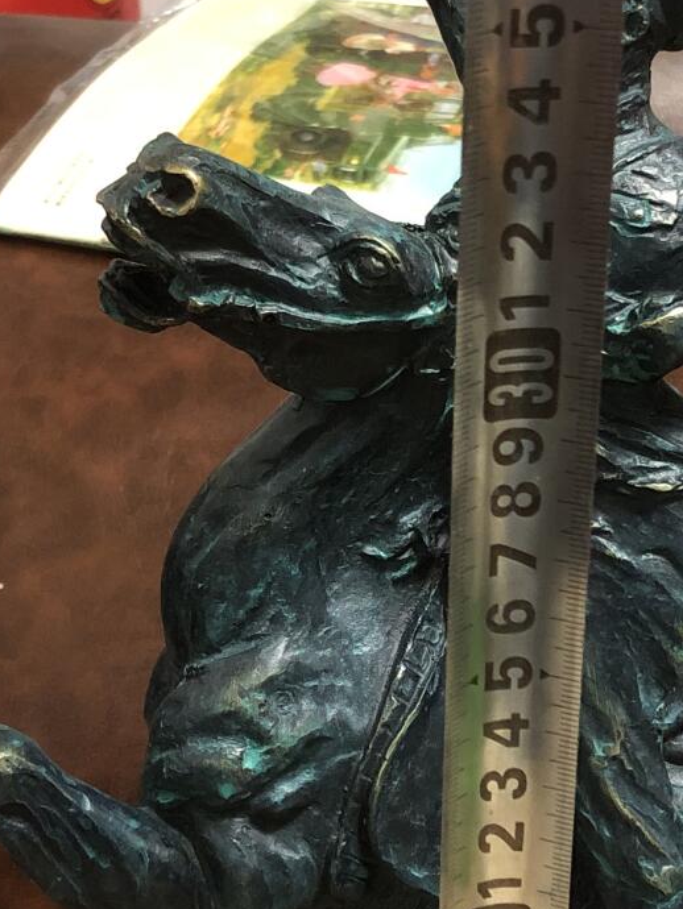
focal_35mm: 73
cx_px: 435
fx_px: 1919
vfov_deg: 26.7
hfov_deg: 20.1
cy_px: 478
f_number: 1.8
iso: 100
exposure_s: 1/7
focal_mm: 4
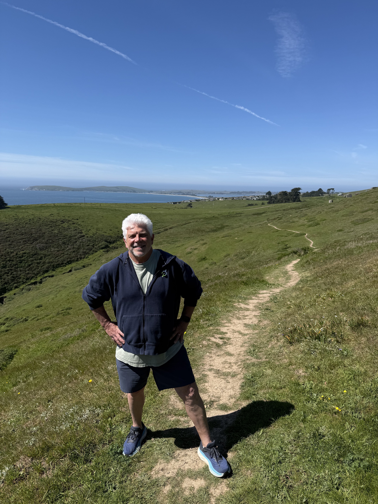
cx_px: 189
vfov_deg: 71.6
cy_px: 252
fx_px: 349
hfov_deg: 56.8
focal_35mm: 24
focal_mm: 6.76
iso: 80
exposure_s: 1/5319
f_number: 1.78
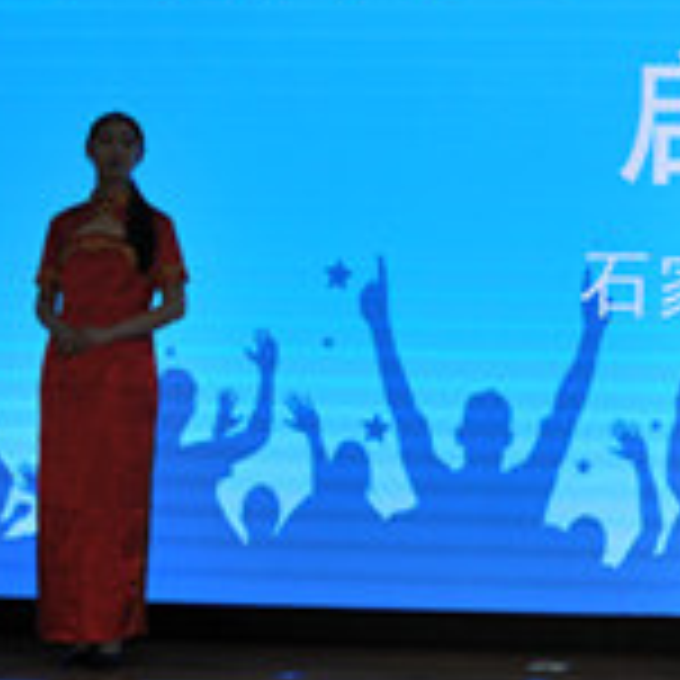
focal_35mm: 85
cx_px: 1013
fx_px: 1889
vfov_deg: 20.2
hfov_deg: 18.2
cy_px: 155
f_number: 5
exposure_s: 1/160
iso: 400
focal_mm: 18
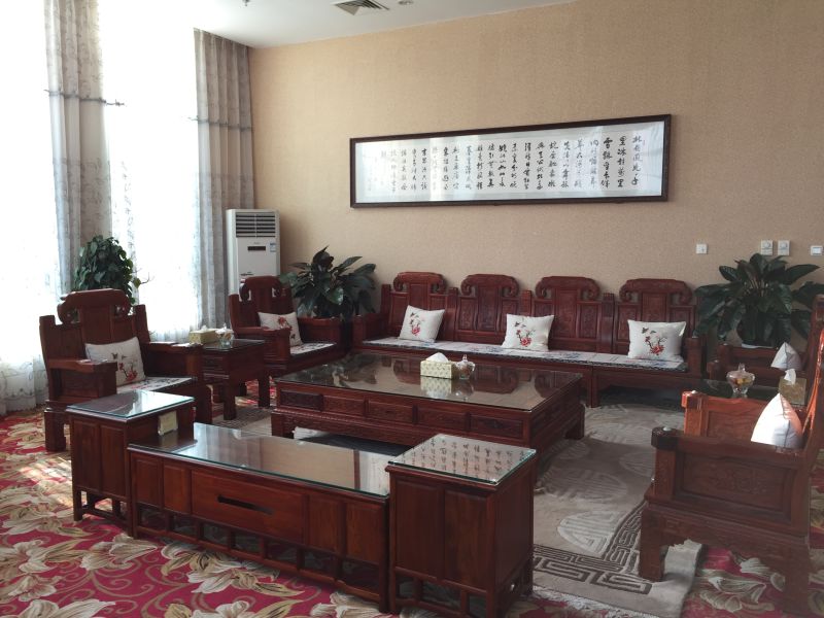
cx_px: 412
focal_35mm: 29
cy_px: 309
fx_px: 690
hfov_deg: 61.7
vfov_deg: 48.2
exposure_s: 1/50
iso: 32
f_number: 2.2
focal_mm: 4.15
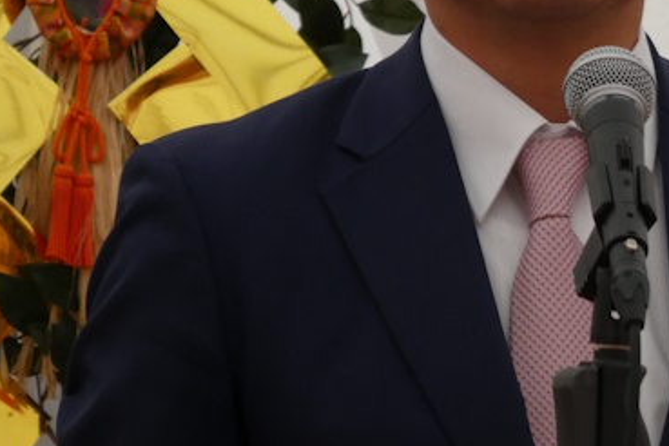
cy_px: -92
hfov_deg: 3.7
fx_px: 10480
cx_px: 444
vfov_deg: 2.4
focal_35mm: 564
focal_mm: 44.8
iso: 160
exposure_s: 1/80
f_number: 5.6
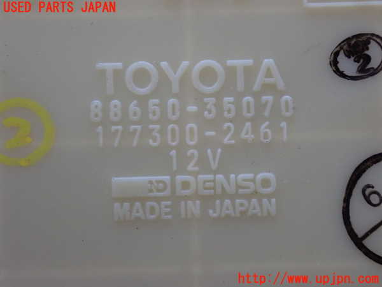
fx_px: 596
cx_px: 191
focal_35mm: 54
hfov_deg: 35.5
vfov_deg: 27.0
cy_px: 144
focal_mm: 9.65
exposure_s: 1/40
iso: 800
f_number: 3.3
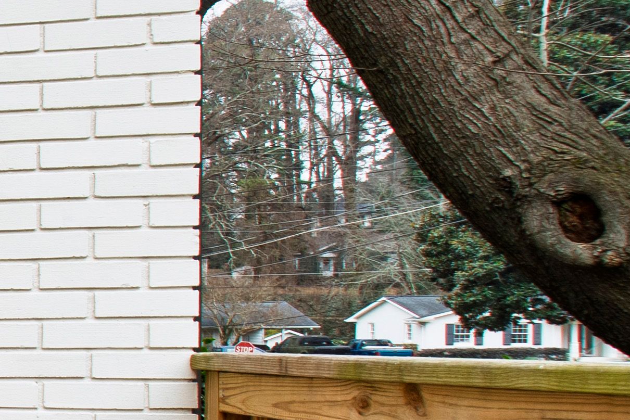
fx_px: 1208
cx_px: -775
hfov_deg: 16.6
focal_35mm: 69
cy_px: 283
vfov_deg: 19.7
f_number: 8
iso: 100
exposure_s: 1/20
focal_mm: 10
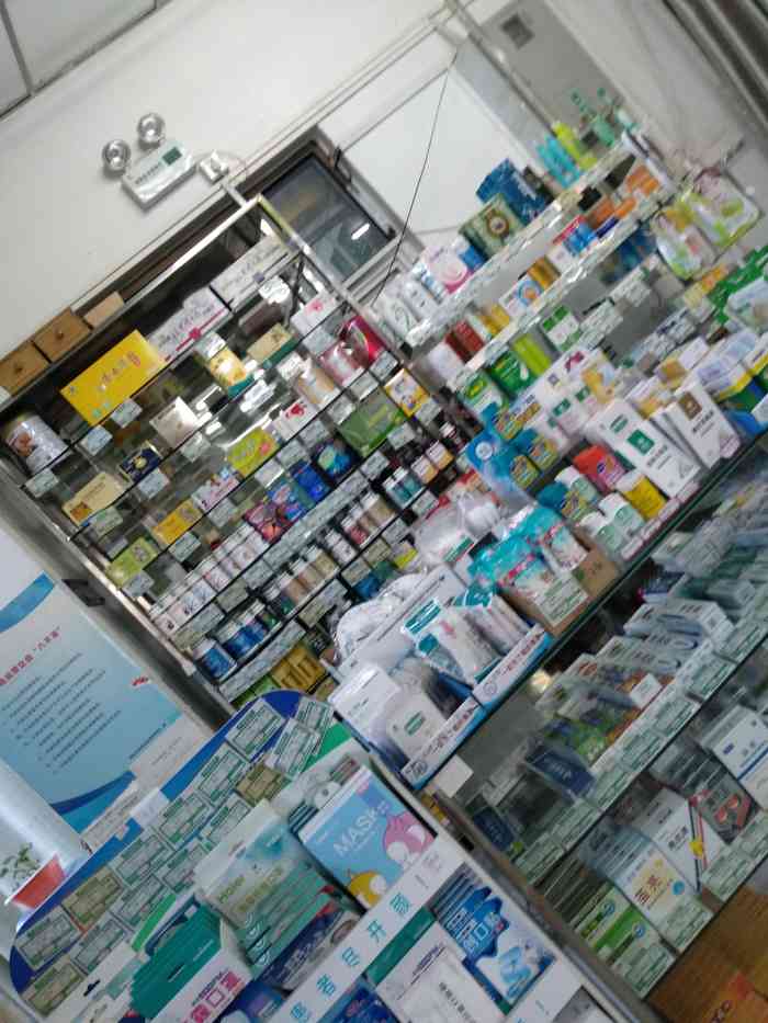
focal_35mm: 26
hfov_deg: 53.1
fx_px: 769
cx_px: 384
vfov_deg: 67.3
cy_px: 512
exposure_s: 1/25
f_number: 2.2
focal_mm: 3.83
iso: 500
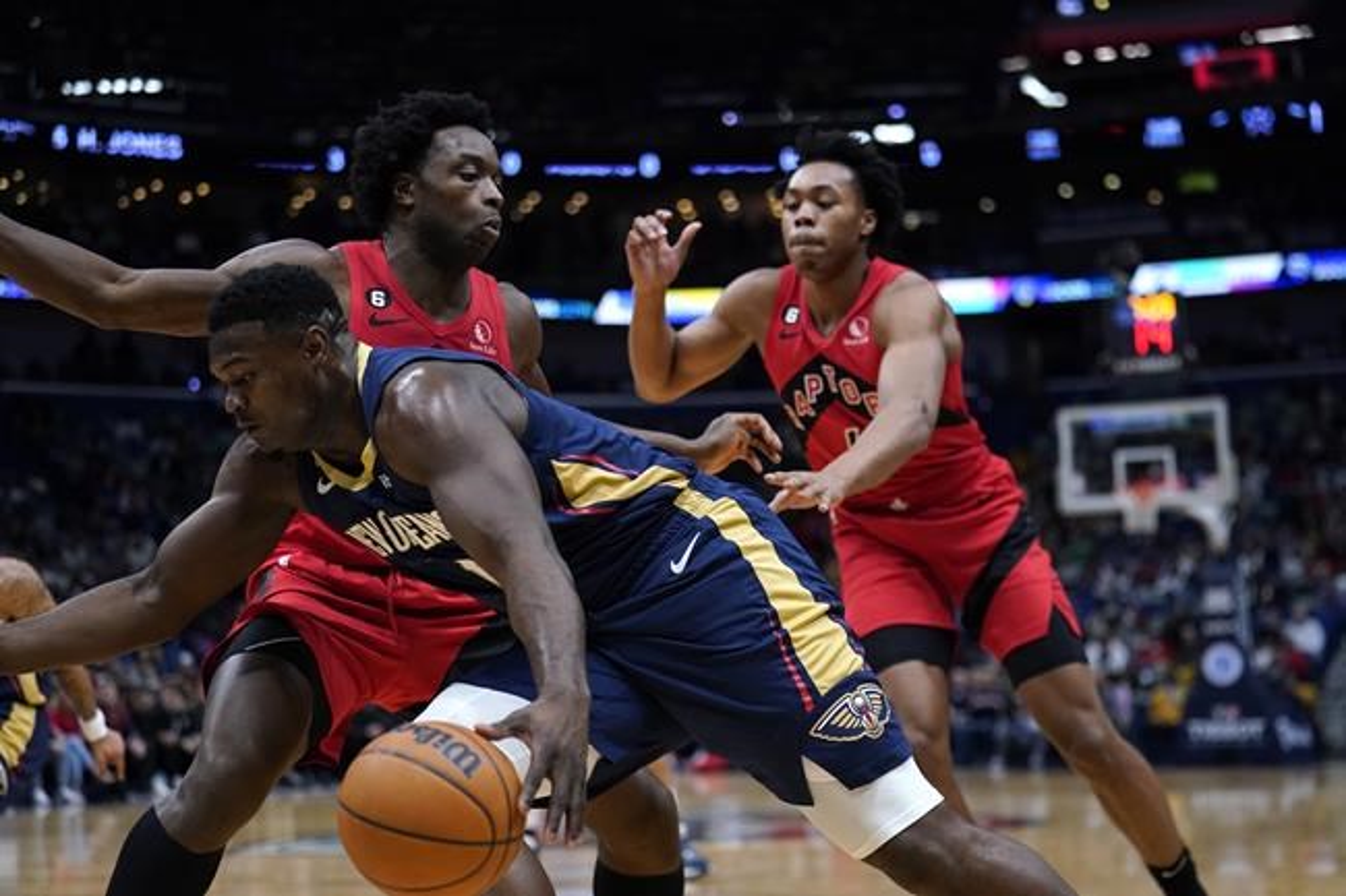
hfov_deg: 28.5
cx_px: 673
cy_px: 448
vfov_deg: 19.2
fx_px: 2654
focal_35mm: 71
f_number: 2.8
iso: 4000
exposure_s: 1/2500
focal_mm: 71
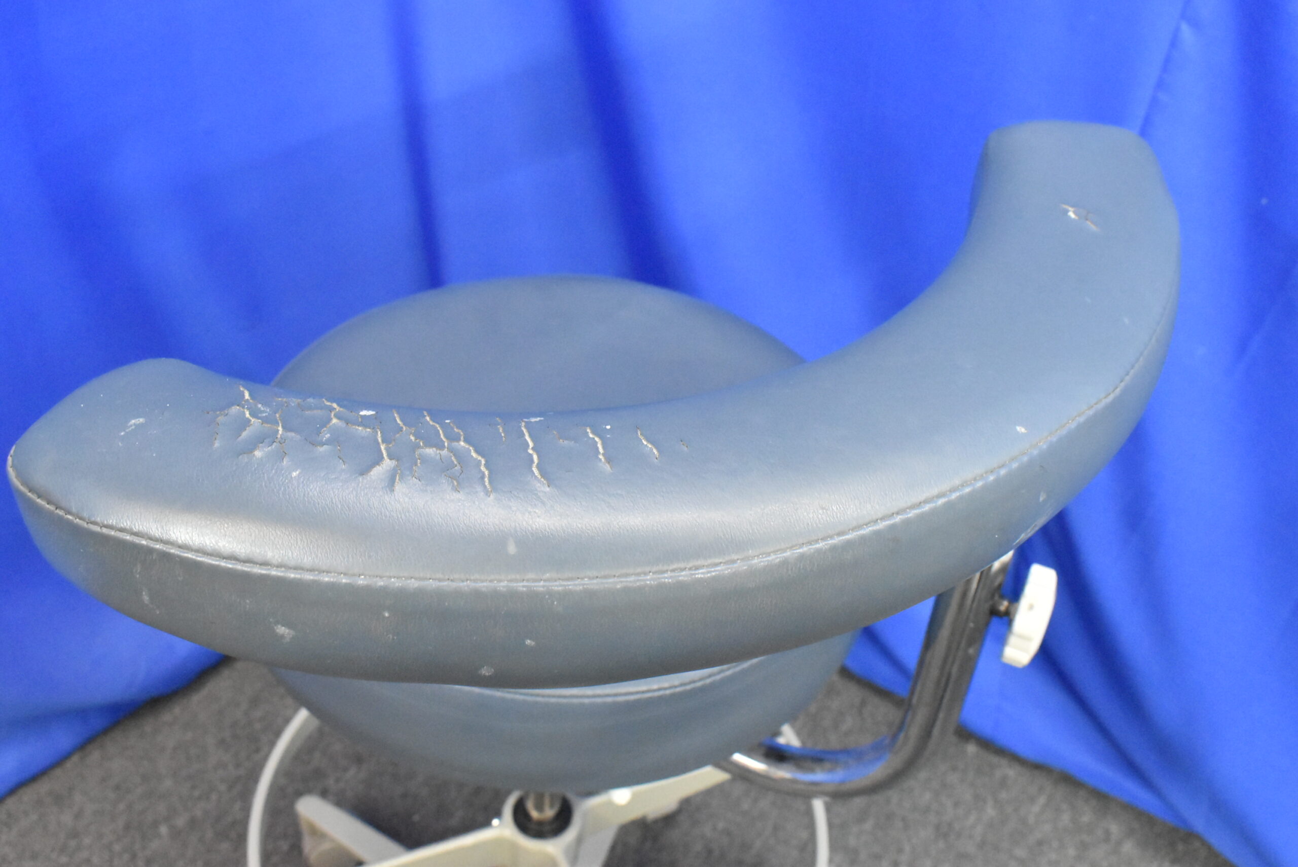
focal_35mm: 38
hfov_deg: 51.3
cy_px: 434
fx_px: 1353
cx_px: 649
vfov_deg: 35.6
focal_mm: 25
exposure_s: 1/40
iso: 8000
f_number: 8
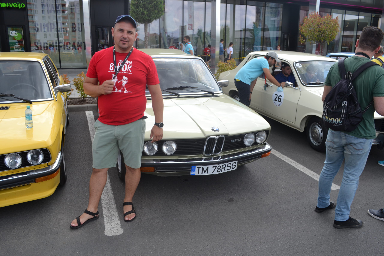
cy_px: 128
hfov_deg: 67.4
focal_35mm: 27
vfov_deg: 47.9
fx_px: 288
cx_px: 192
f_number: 6.3
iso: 100
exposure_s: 1/160
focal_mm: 18
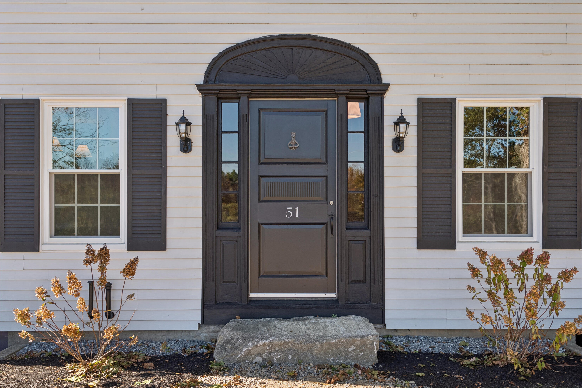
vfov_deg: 41.8
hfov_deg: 59.5
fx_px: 509
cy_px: 194
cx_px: 291
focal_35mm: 32
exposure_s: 1/250
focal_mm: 31.5
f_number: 7.1
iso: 320
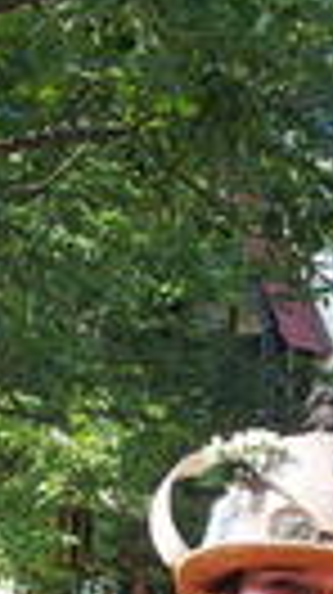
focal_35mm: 171
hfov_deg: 7.1
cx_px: 194
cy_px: 630
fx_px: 2691
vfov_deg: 12.4
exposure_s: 1/160
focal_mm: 9.8
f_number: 3.5
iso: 100
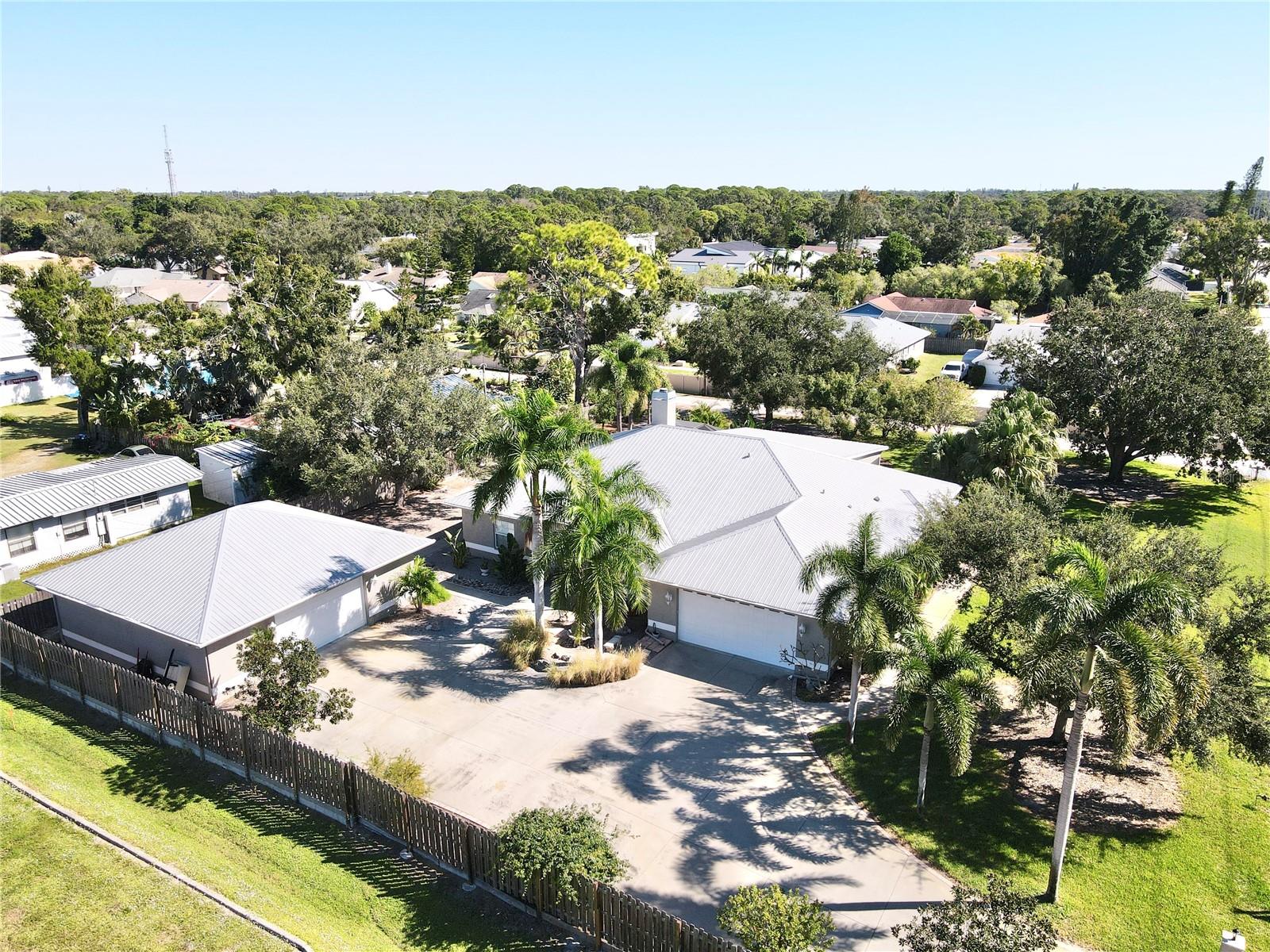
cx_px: 635
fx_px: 881
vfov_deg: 56.8
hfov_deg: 71.6
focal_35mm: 24
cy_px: 476
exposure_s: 1/725
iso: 100
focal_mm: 4.5
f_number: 2.8
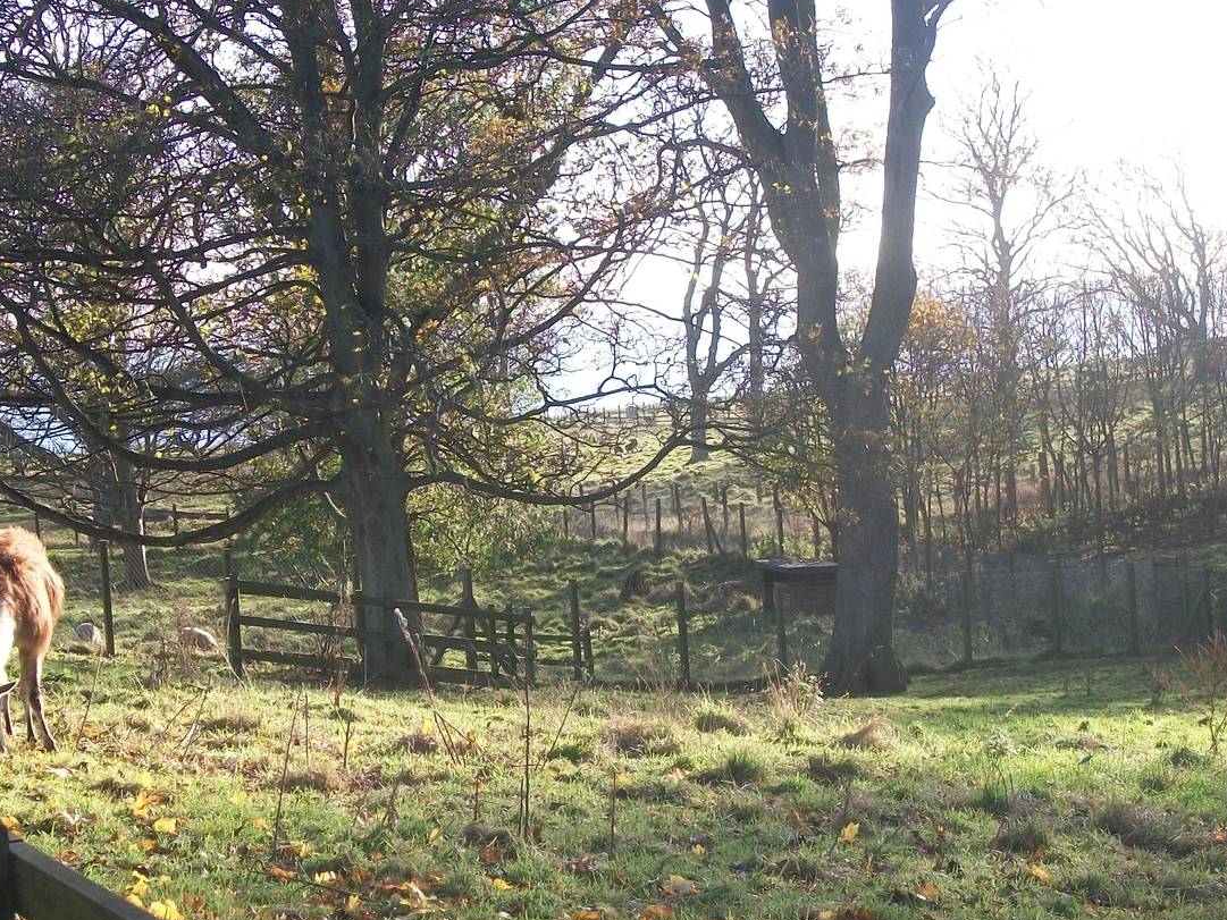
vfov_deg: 19.9
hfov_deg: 26.3
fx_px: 2623
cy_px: 481
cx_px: 527
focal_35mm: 74
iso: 80
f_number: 3.6
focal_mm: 8.8
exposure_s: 1/200
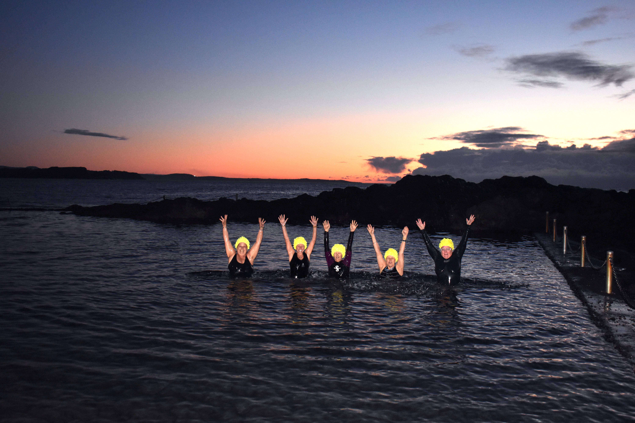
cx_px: 318
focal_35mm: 39
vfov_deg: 34.2
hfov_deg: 49.6
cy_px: 212
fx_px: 688
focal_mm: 26
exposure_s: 1/60
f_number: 4
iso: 3200
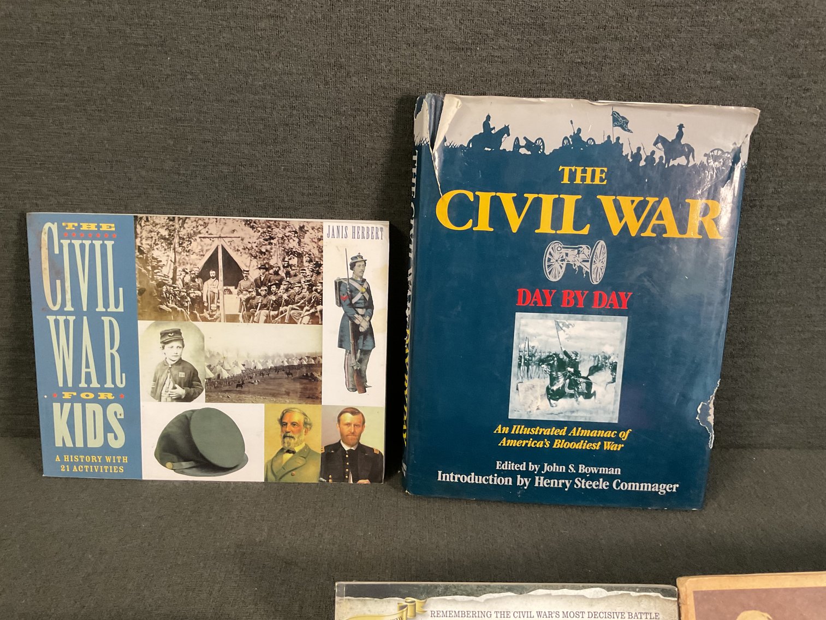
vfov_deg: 48.2
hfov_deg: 61.7
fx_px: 692
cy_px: 310
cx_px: 413
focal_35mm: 29
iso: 200
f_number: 1.8
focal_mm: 3
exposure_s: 1/40
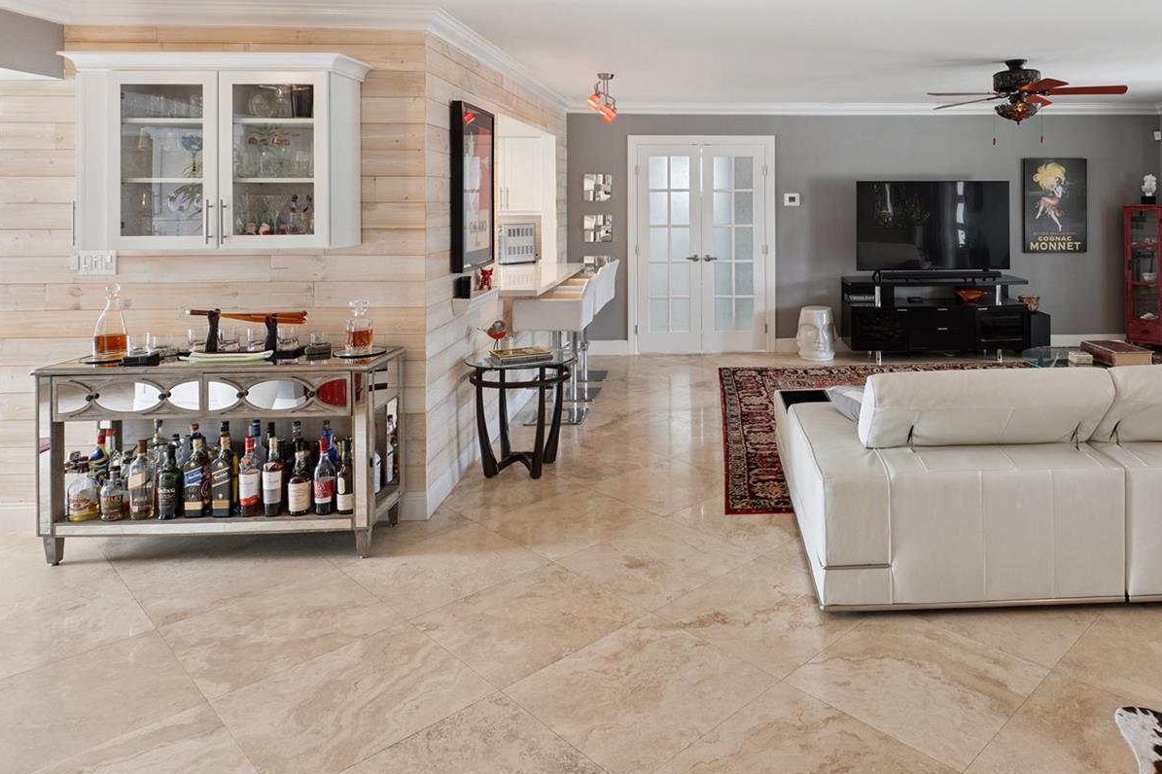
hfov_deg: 72.1
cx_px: 751
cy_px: 181
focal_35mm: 24
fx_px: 774
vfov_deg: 50.6
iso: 250
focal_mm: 14
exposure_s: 1/25
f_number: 7.1
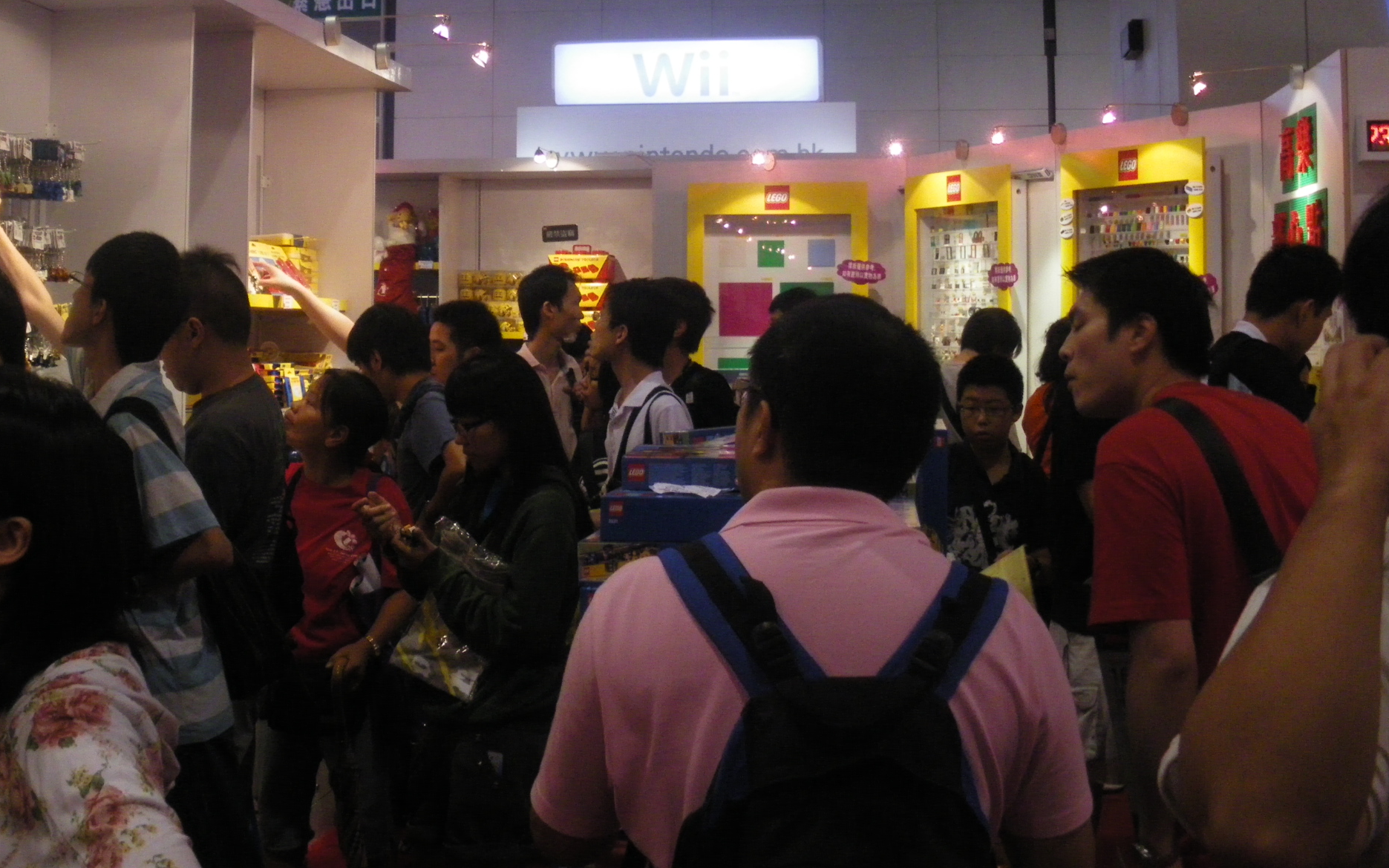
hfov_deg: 42.6
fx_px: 1779
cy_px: 229
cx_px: 632
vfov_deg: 27.1
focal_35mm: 47
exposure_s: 1/60
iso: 400
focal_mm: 6.3
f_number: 3.5
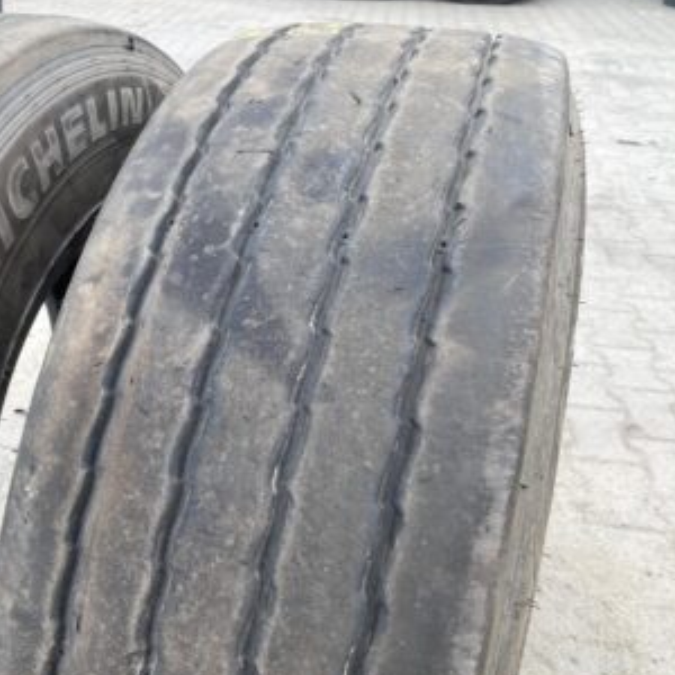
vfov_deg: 49.7
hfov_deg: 48.7
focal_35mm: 33
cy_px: 350
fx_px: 728
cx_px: 214
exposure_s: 1/428
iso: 32
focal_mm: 4.25
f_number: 1.8
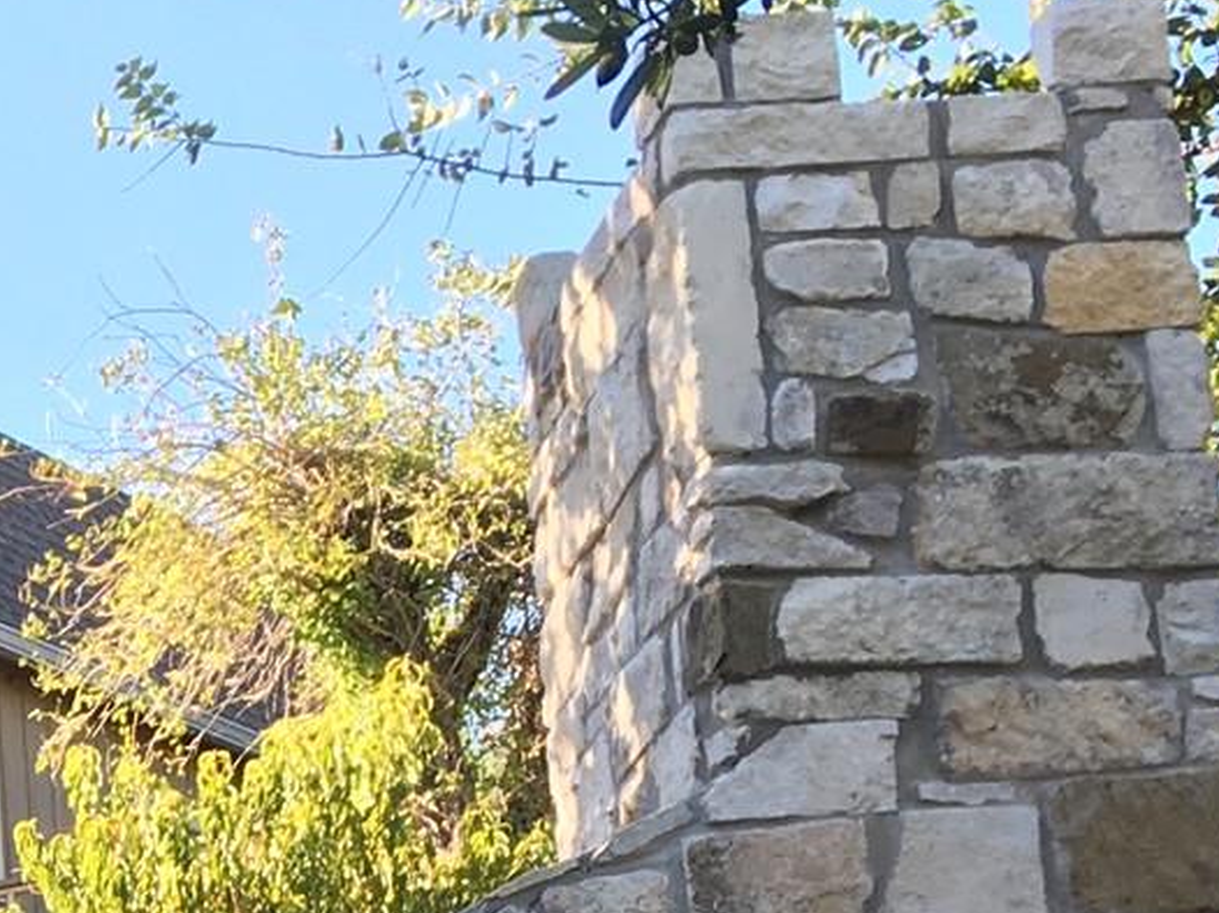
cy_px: 1228
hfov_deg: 15.9
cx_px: -640
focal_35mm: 113
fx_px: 3977
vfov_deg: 12.6
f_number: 2.2
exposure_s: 1/176
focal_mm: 4.15
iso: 25
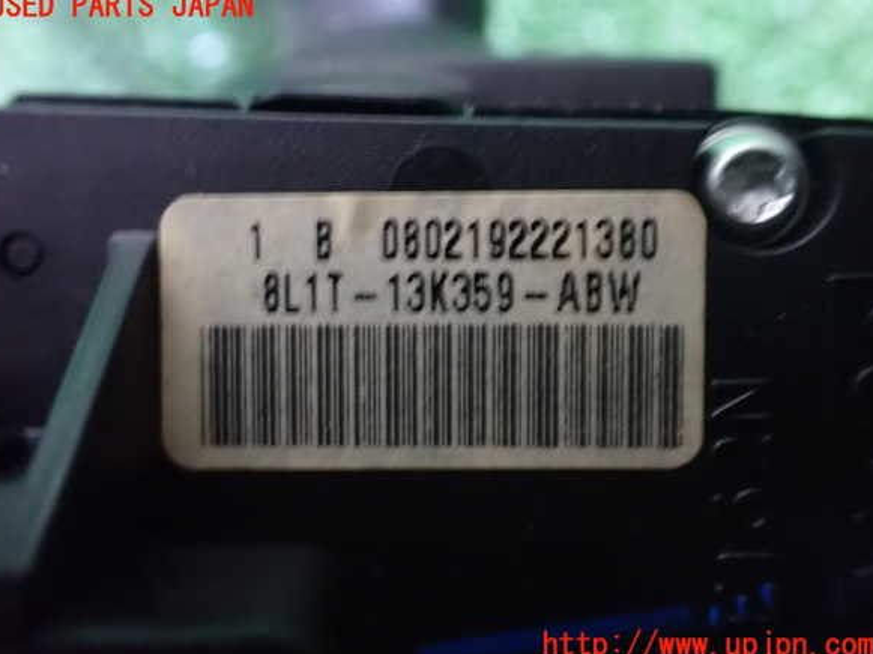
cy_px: 326
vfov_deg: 45.4
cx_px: 431
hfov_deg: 58.4
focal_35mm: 31
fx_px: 781
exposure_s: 1/8
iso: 1600
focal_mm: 5.4
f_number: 2.3
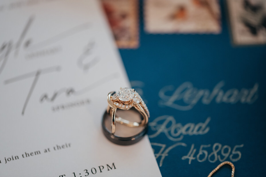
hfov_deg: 19.5
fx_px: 776
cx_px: 133
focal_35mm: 105
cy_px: 88
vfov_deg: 13.0
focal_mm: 105
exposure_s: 1/125
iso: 800
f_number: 3.5
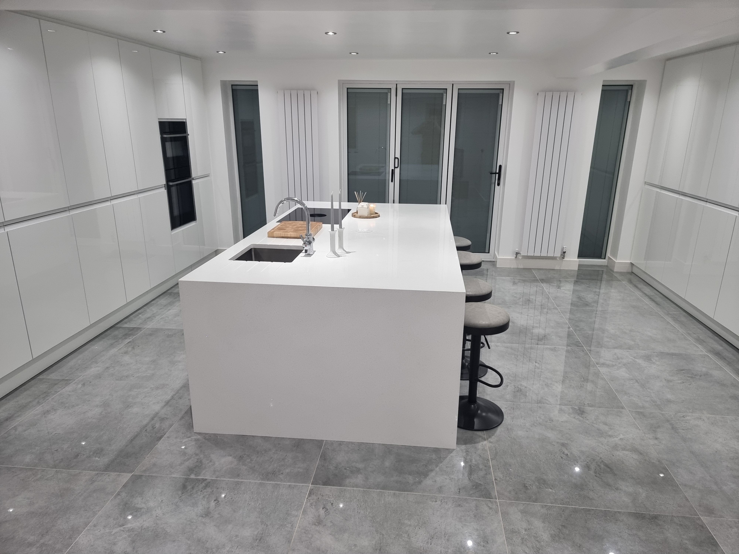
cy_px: 277
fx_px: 512
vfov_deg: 56.8
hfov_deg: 71.6
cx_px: 370
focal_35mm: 24
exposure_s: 1/100
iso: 200
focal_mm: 6.7
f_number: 1.8
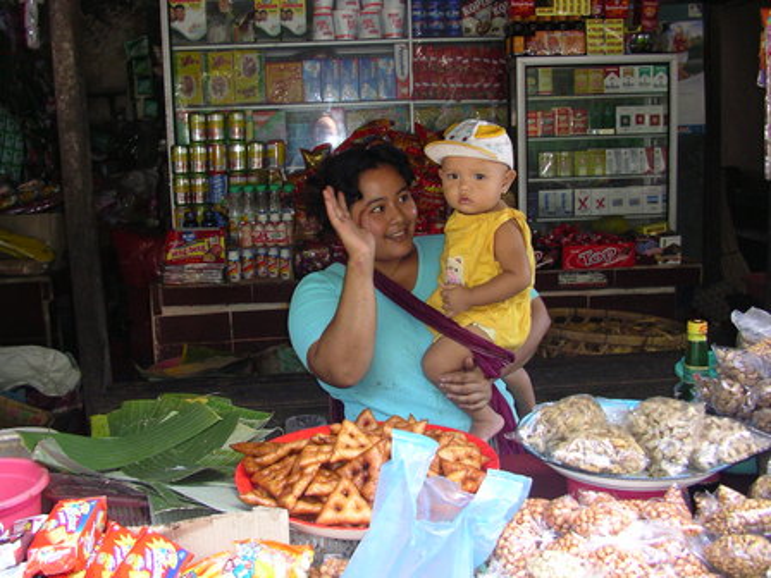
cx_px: 386
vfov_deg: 38.7
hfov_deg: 50.1
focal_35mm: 37
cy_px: 289
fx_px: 824
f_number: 2.8
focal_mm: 5.7
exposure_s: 1/60
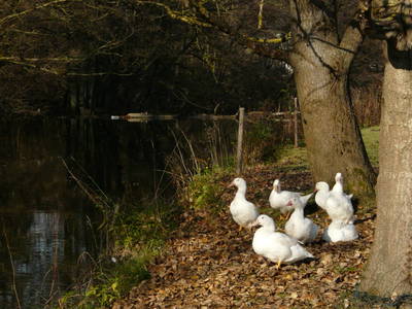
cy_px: 154
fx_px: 1761
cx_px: 206
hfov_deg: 13.3
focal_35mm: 148
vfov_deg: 10.0
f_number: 8
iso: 400
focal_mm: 24.4
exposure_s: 1/800
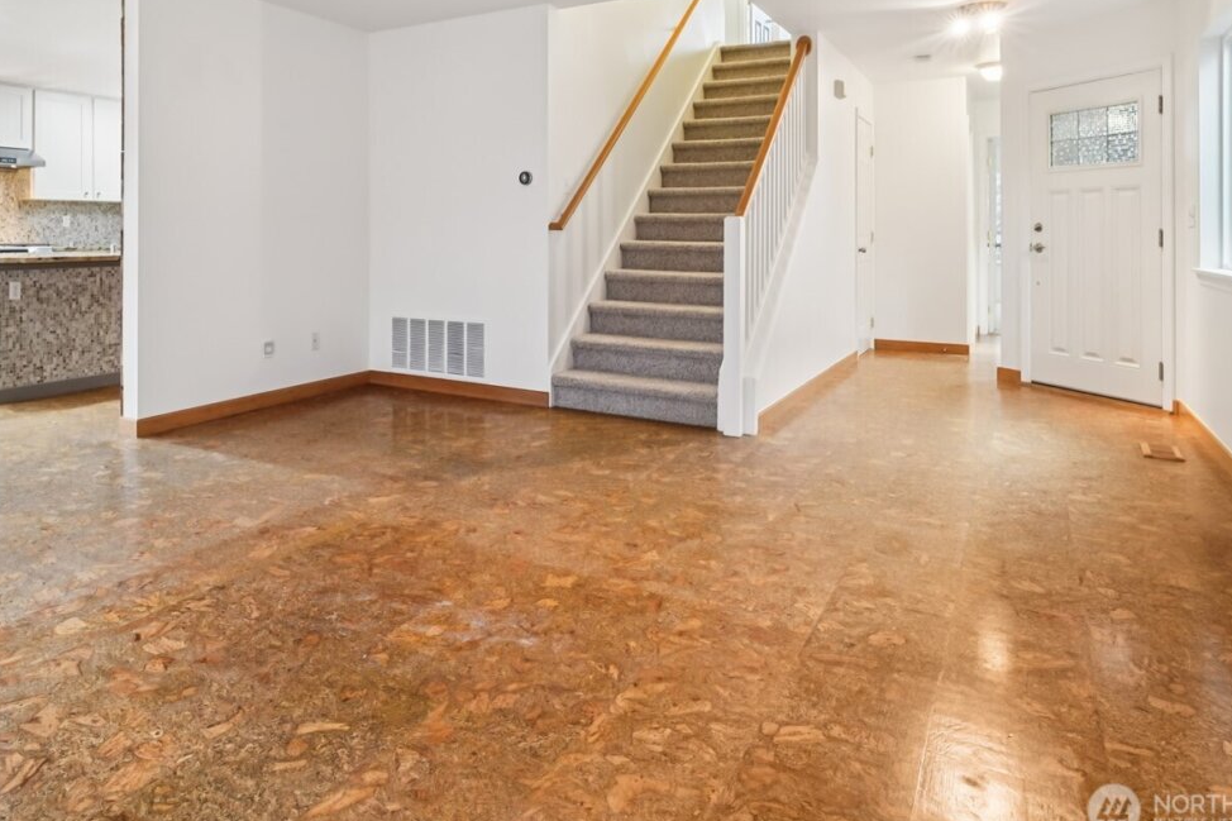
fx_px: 787
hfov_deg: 74.7
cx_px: 457
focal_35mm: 23
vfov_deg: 53.8
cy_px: 260
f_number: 8
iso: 1600
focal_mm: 16
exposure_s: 1/13
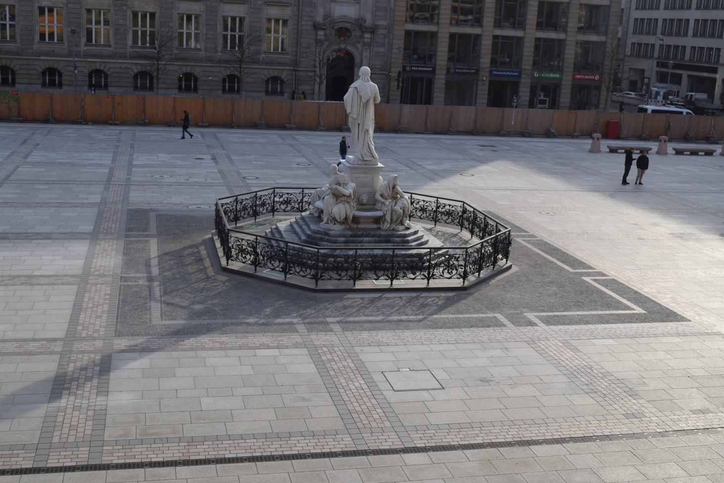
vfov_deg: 30.2
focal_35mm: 45
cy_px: 242
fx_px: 895
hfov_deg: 44.0
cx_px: 355
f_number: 9
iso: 200
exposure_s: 1/320
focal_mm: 29
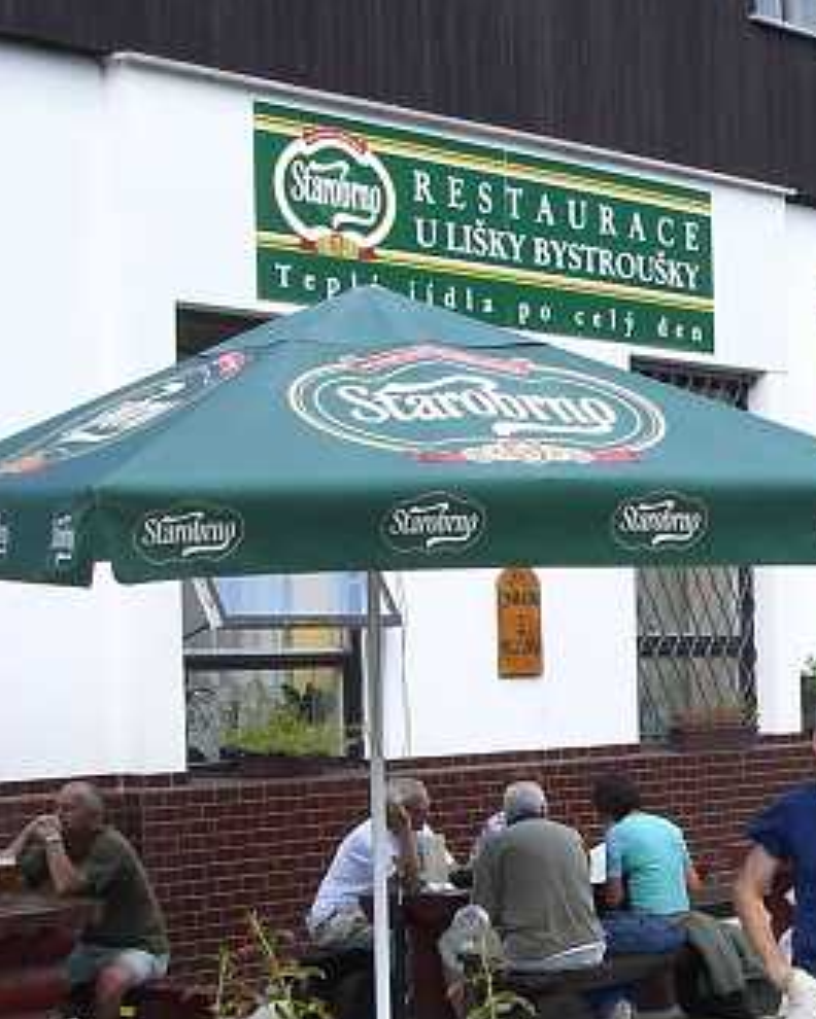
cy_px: 695
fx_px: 2717
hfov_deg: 16.6
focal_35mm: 90
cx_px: 862
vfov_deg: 21.2
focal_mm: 6.3
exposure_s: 1/125
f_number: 4.4
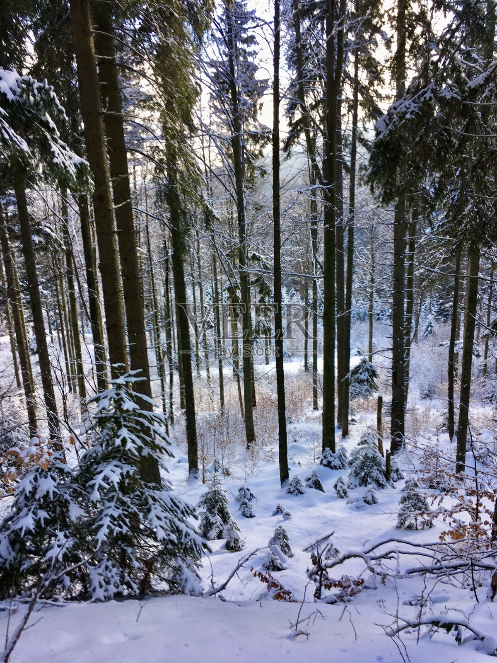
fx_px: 555
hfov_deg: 48.2
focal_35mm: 29
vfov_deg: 61.7
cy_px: 332
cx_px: 248
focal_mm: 4.15
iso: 25
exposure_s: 1/137
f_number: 2.2
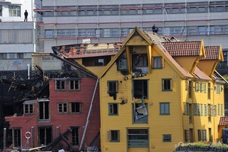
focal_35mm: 254
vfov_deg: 5.4
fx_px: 1608
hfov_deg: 8.1
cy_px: 89
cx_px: 102
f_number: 5.6
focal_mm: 190
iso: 200
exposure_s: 1/320
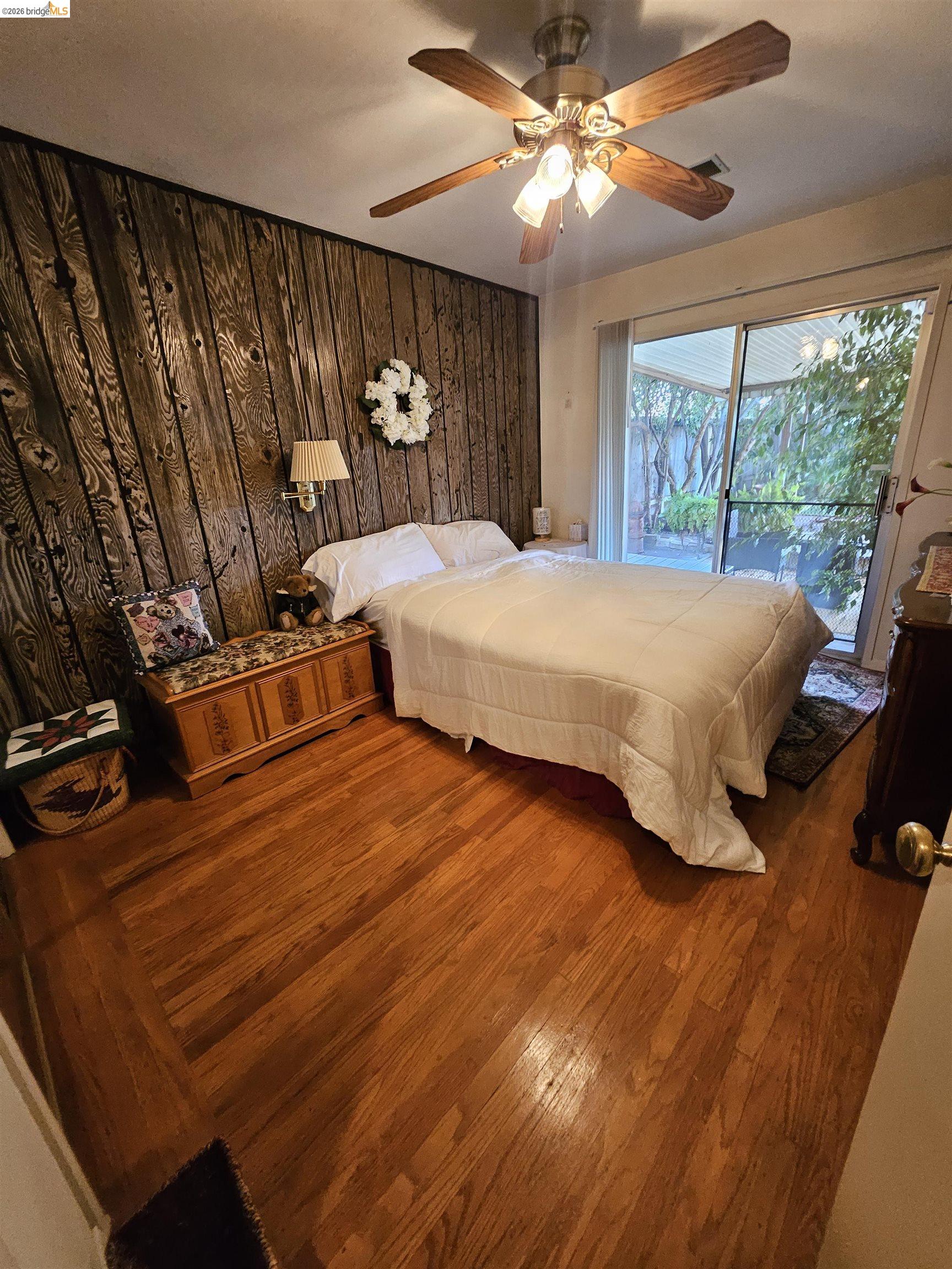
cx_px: 476
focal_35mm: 13
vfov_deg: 106.2
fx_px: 477
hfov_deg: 89.9
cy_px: 634
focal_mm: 1.7
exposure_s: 1/40
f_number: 2.2
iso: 400
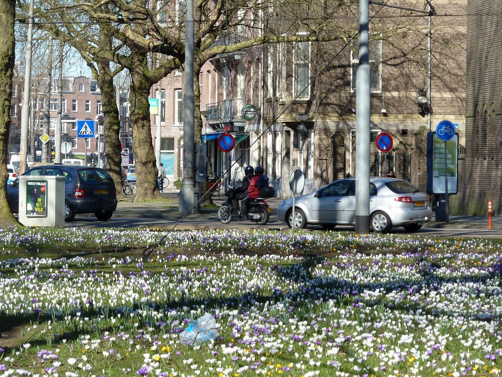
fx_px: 2291
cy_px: 188
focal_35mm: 158
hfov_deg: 12.5
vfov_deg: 9.4
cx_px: 251
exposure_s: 1/250
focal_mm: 25.9
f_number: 4.5
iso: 80
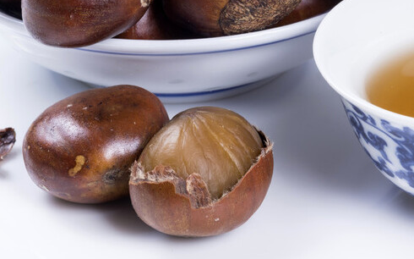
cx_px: 250
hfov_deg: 8.0
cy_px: 3
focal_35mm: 262
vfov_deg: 5.0
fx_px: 2955
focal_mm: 105
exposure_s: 1/125
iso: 100
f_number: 20
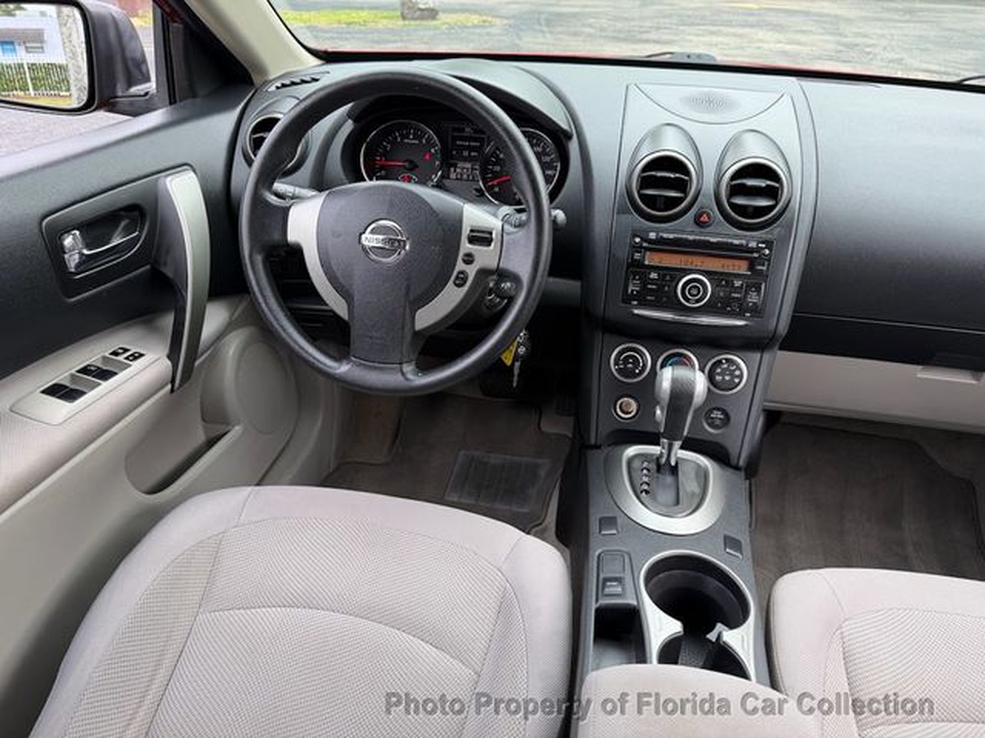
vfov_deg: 56.8
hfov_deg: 71.6
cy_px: 369
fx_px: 683
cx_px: 492
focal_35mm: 24
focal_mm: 6.76
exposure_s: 1/161
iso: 64
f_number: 1.78
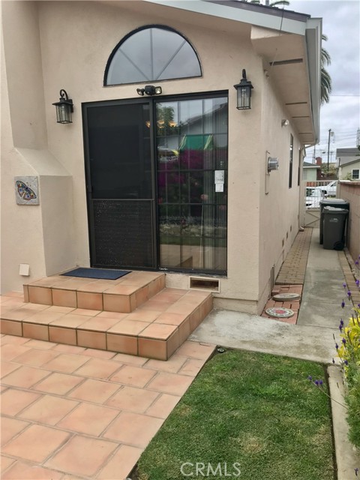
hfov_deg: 49.7
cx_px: 180
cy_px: 240
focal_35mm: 28
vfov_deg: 63.4
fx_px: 388
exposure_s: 1/967
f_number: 1.8
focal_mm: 3.99
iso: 20
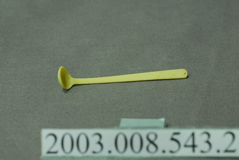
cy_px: 76
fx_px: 644
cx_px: 126
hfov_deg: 21.0
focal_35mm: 97
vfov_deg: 14.1
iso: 1000
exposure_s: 1/10
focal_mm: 60
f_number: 10
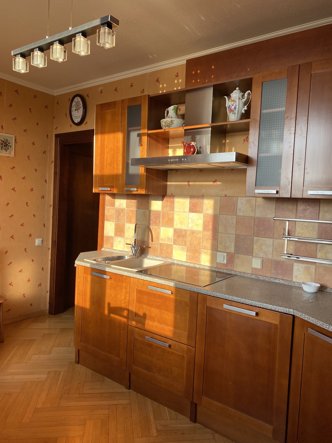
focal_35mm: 26
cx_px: 166
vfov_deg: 67.3
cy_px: 222
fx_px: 332
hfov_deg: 53.1
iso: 32
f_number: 1.8
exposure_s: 1/167
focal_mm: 4.25
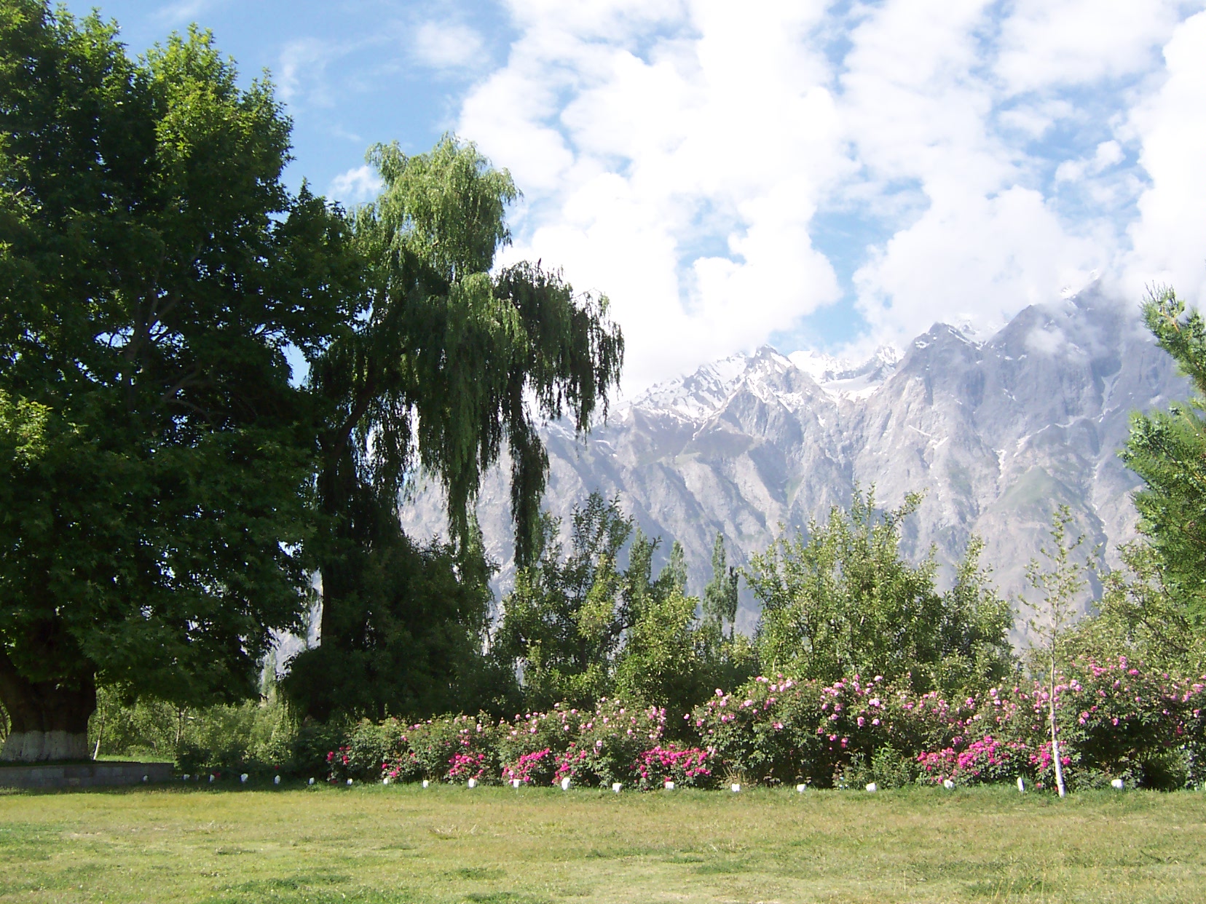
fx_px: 1254
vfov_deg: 39.7
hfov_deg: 51.4
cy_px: 452
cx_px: 603
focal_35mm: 36
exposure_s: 1/500
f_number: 4
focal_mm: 5.6
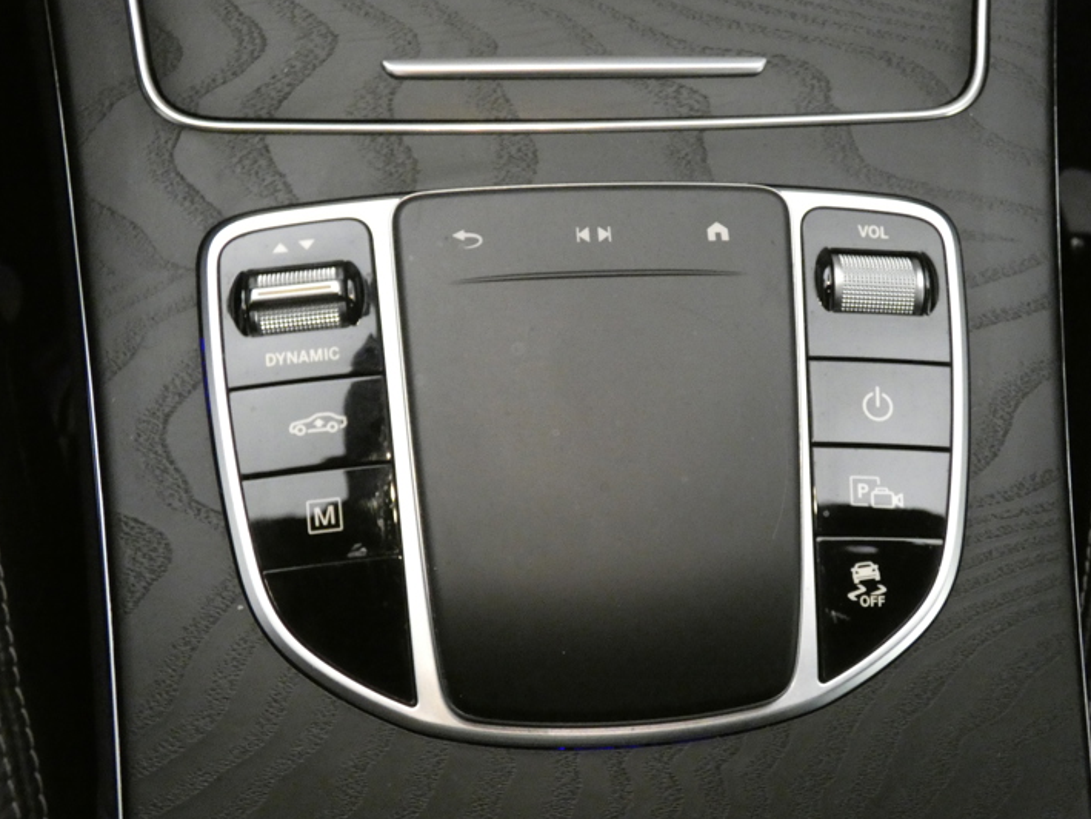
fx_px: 1387
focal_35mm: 44
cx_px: 605
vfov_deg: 32.9
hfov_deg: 42.9
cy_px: 405
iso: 1600
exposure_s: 1/25
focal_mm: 7.1
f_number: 3.6
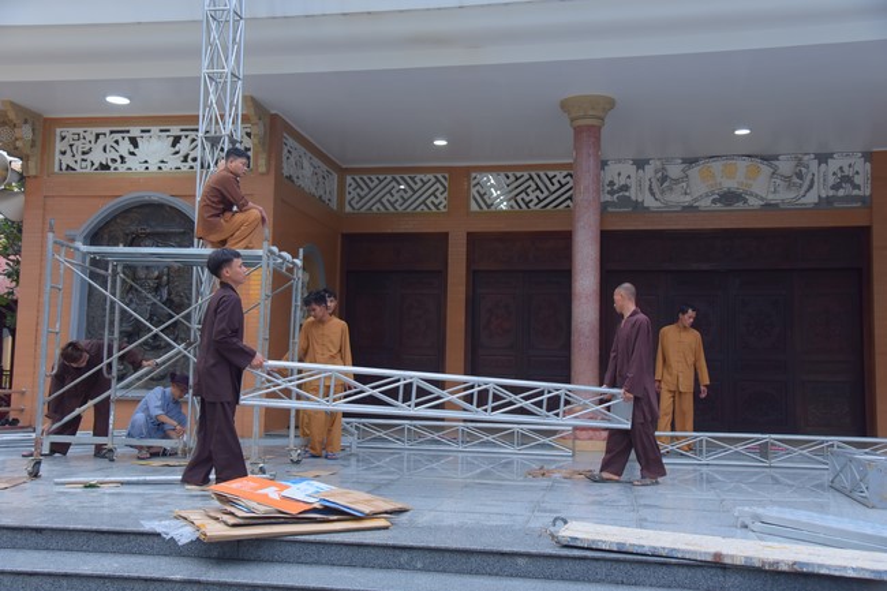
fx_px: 936
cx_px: 444
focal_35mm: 38
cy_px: 296
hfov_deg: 50.7
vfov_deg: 35.0
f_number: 6.3
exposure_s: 1/125
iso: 500
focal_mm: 38
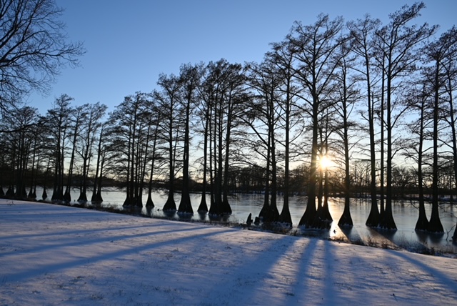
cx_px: 228
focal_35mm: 29
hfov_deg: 63.6
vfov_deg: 45.0
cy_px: 153
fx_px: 368
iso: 100
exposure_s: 1/320
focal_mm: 29
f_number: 6.3
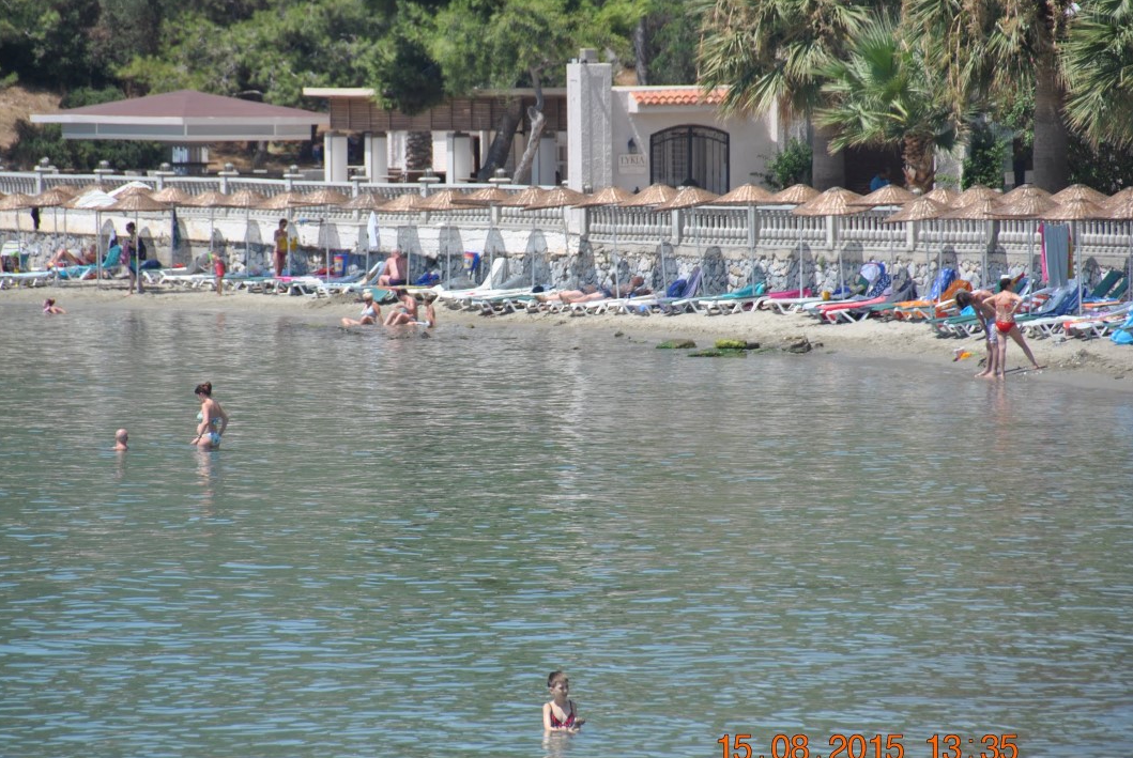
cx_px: 522
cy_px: 400
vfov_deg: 4.2
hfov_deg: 6.3
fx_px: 10241
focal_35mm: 325
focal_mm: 200
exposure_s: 1/800
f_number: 5.6
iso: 200
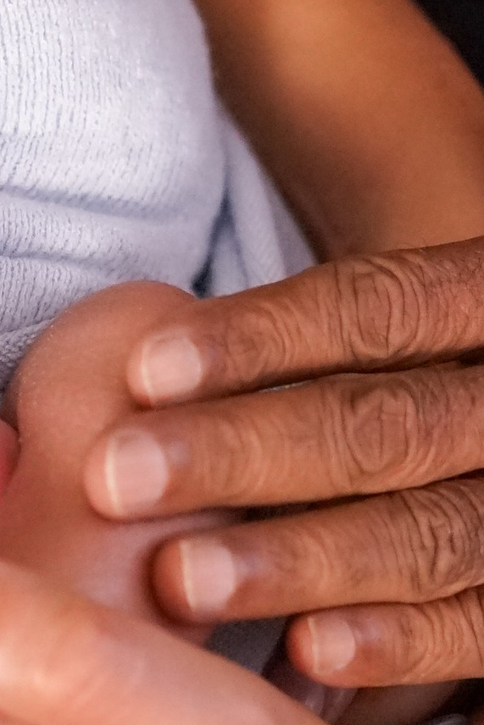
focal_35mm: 157
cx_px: -142
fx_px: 3165
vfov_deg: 13.0
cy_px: 118
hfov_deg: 8.6
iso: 3200
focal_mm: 35
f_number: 2
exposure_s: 1/800
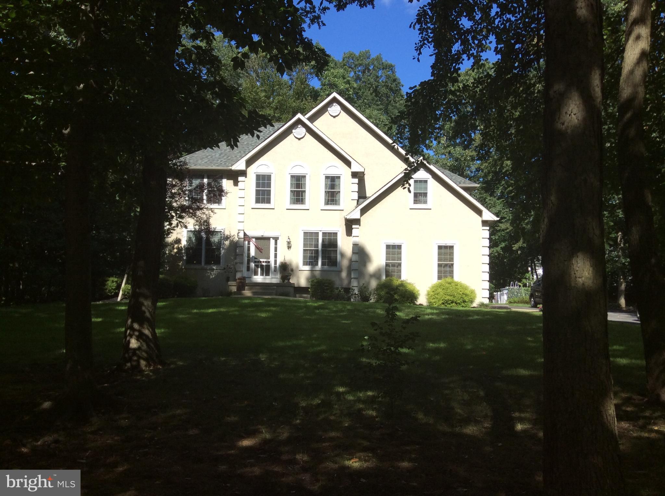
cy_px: 248
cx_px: 332
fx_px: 614
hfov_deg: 56.9
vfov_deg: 44.0
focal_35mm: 32
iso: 32
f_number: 2.4
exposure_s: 1/986
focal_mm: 3.3
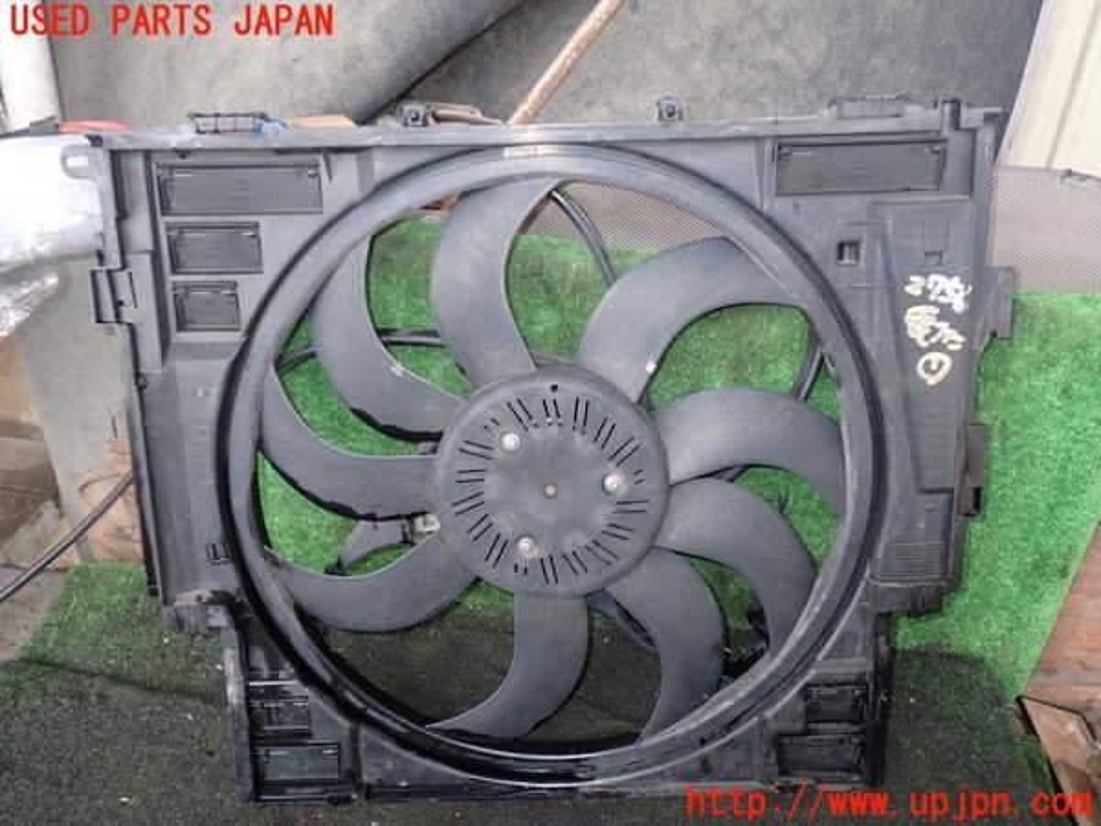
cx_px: 550
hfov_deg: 60.0
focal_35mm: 30
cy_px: 413
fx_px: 954
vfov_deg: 46.8
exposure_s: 1/30
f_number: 2.3
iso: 200
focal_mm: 5.4
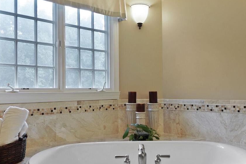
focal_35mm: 34
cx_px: 141
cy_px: 86
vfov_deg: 38.9
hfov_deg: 55.6
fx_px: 232
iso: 800
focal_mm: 20
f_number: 8
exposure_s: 1/25
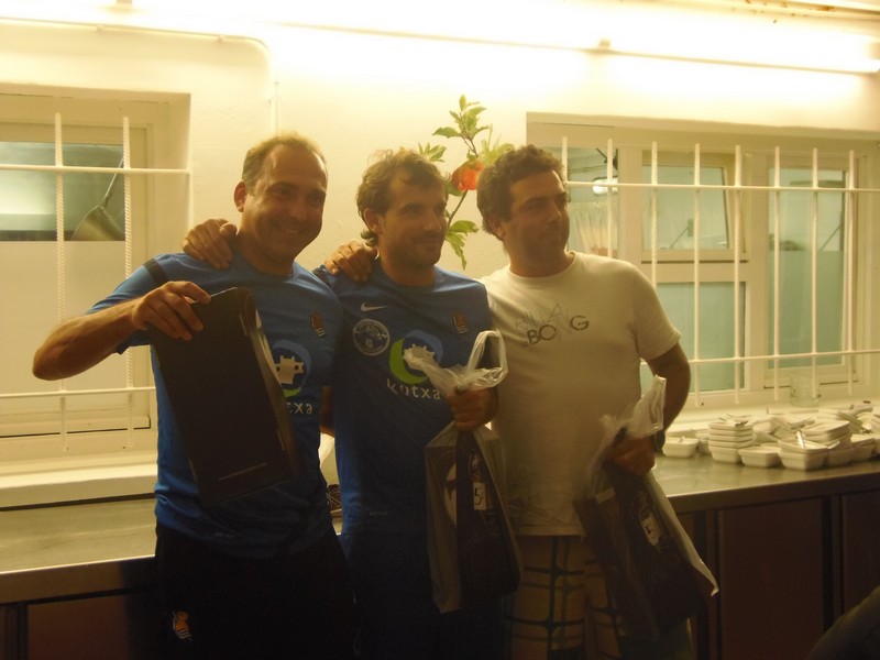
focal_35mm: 42
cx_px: 440
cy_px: 330
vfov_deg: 34.3
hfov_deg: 44.8
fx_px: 1068
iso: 320
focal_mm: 7.8
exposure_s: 1/30
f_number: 3.6
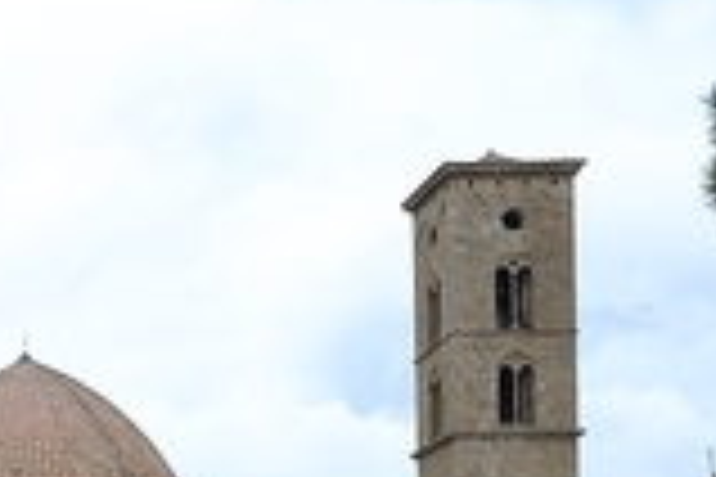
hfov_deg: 17.2
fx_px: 2029
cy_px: 796
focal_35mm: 102
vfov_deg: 12.5
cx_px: -482
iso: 200
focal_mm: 18
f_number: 5.6
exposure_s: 1/170
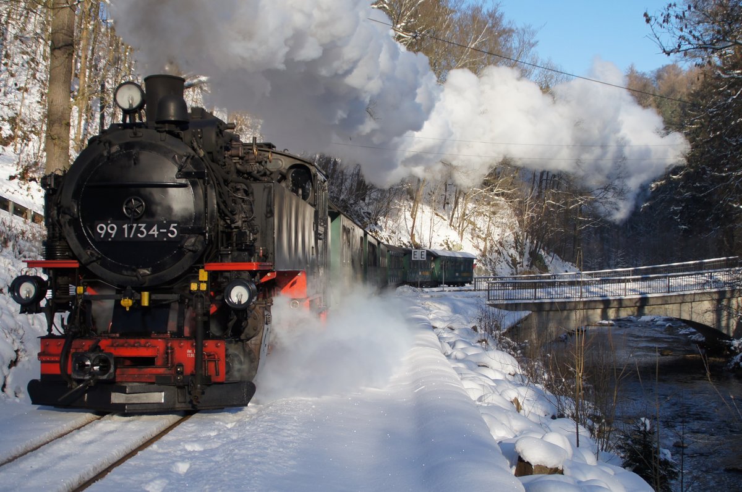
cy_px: 246
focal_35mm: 50
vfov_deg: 26.9
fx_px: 1029
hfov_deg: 39.7
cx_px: 371
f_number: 4
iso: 100
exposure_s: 1/1000
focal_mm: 24
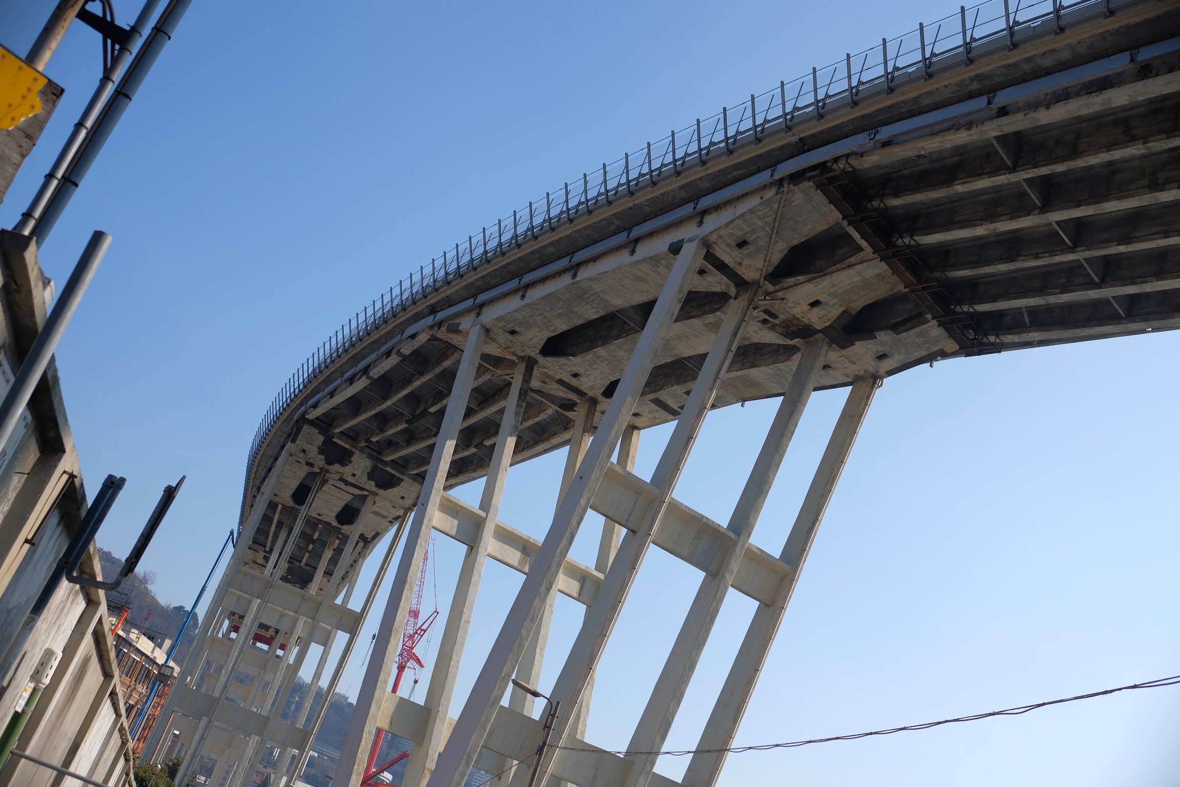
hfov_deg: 54.4
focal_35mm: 35
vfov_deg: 37.9
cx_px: 590
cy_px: 394
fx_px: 1147
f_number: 3.2
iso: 200
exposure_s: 1/2500
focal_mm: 23
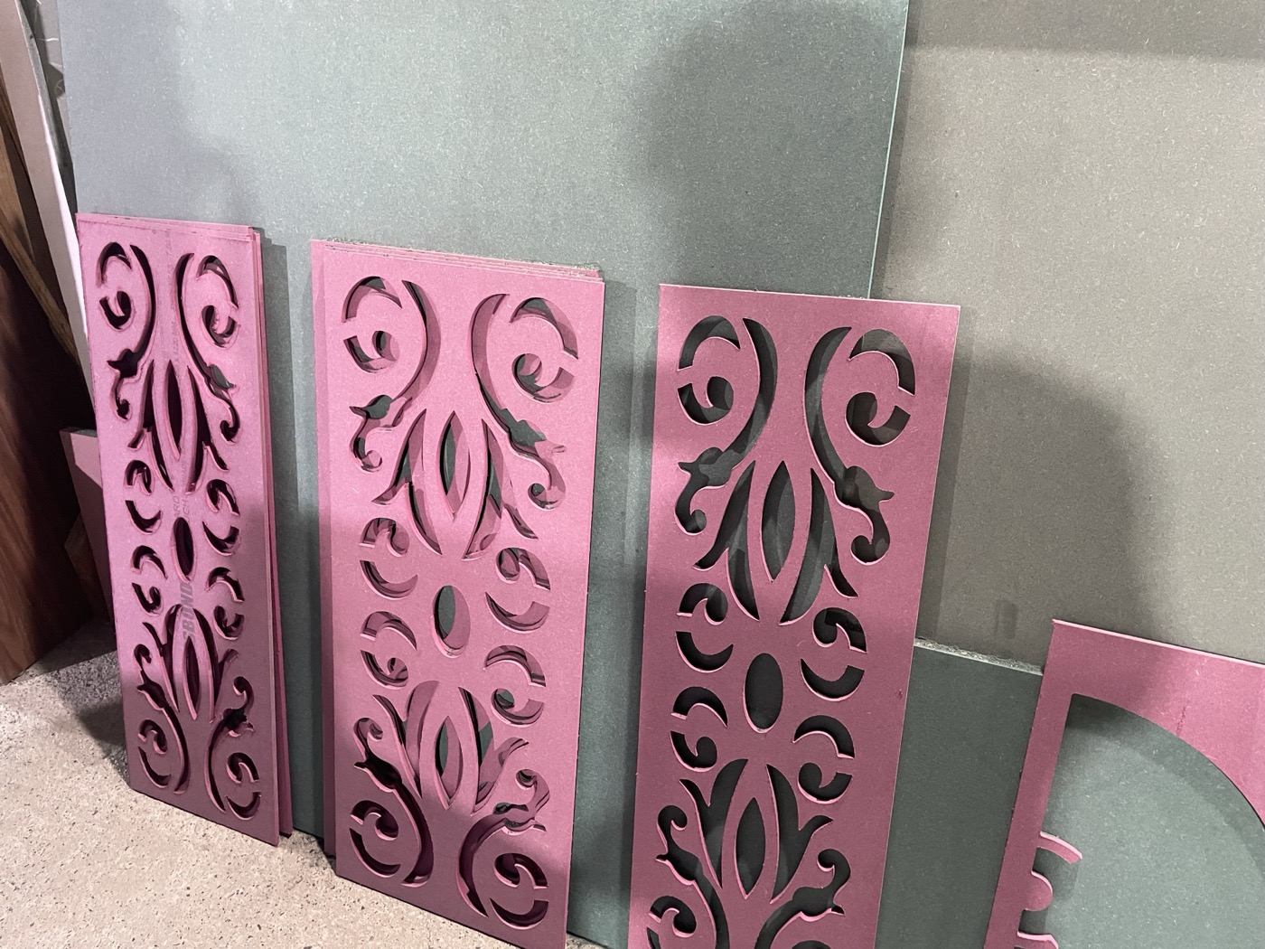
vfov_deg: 53.1
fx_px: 950
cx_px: 632
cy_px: 474
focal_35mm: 26
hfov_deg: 67.3
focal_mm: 4.2
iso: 400
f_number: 1.6
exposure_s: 1/33
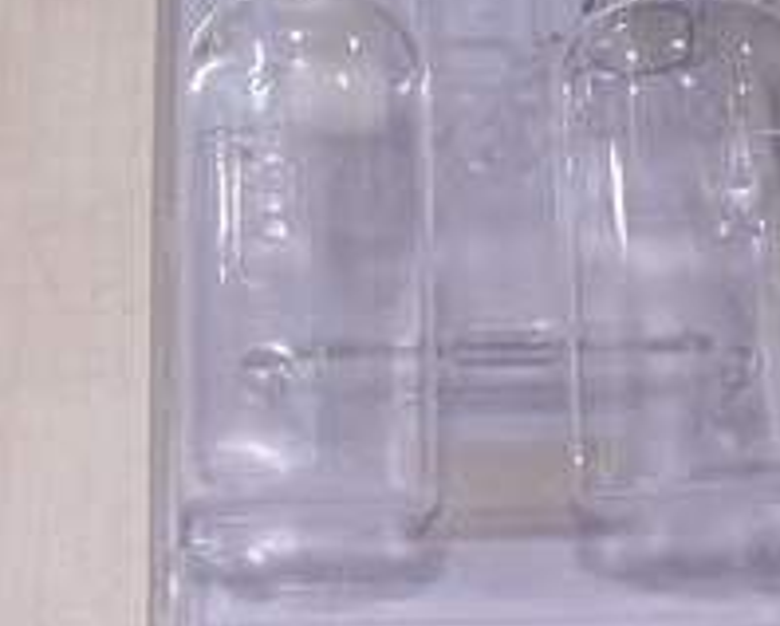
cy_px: 329
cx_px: 445
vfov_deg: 16.9
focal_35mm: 91
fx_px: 2104
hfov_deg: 21.0
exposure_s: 1/30
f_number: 2.8
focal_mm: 5.6
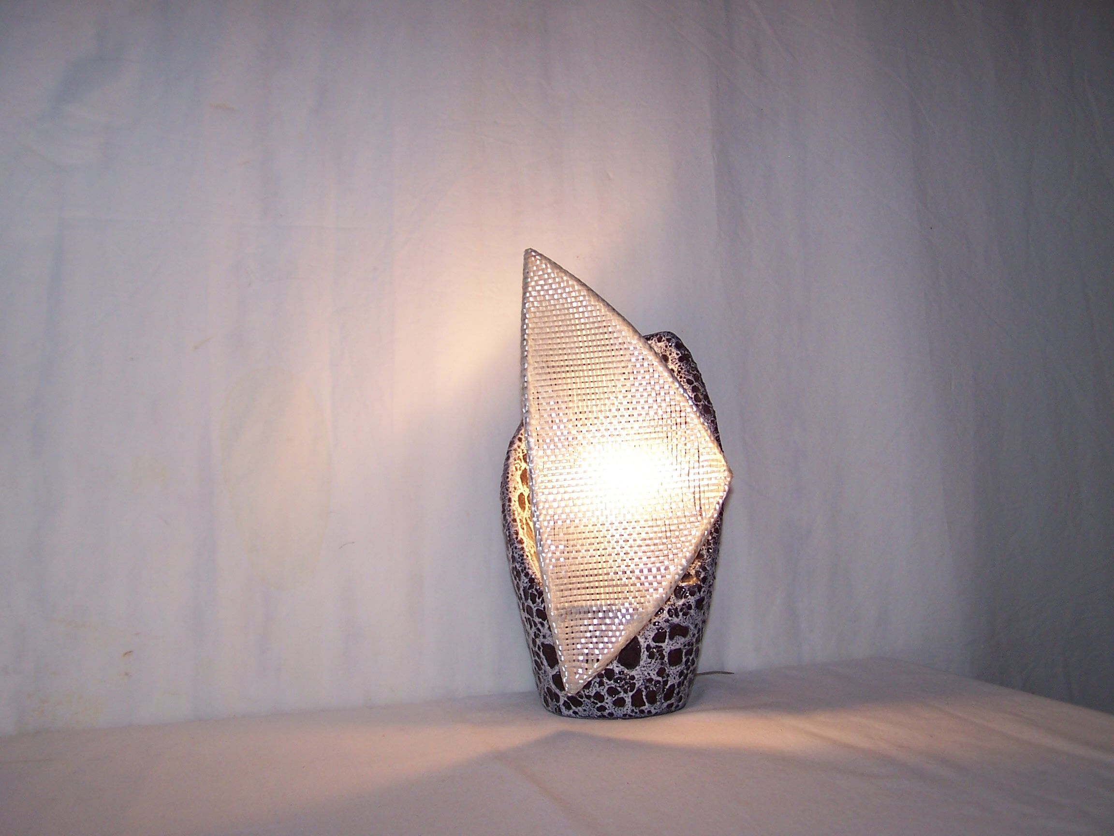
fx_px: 1223
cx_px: 557
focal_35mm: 38
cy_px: 418
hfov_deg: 49.0
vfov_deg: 37.7
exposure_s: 1/60
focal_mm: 6.3
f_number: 2.8
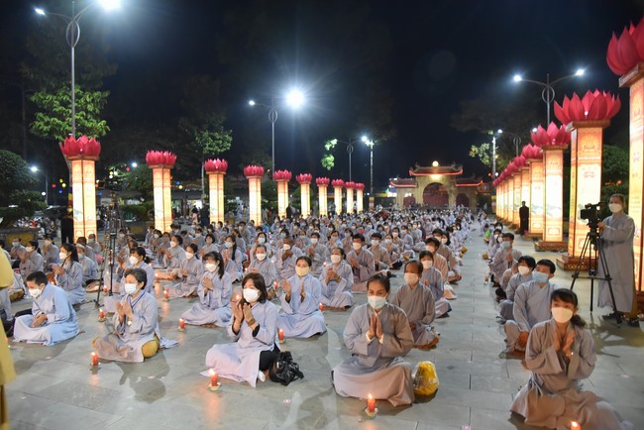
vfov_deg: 53.2
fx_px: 430
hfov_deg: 73.7
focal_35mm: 24
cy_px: 215
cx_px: 322
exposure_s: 1/100
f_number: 4
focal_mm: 24
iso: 4000
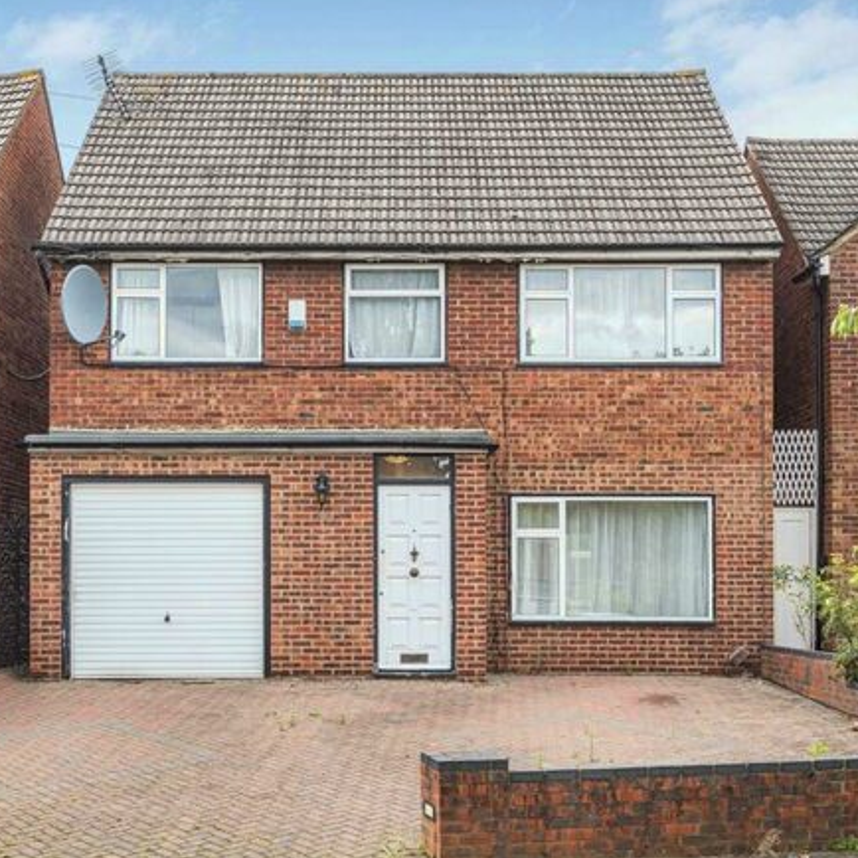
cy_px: 409
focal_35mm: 48
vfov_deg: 35.3
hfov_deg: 35.3
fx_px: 1346
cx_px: 382
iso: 800
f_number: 8
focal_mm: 35
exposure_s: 1/320
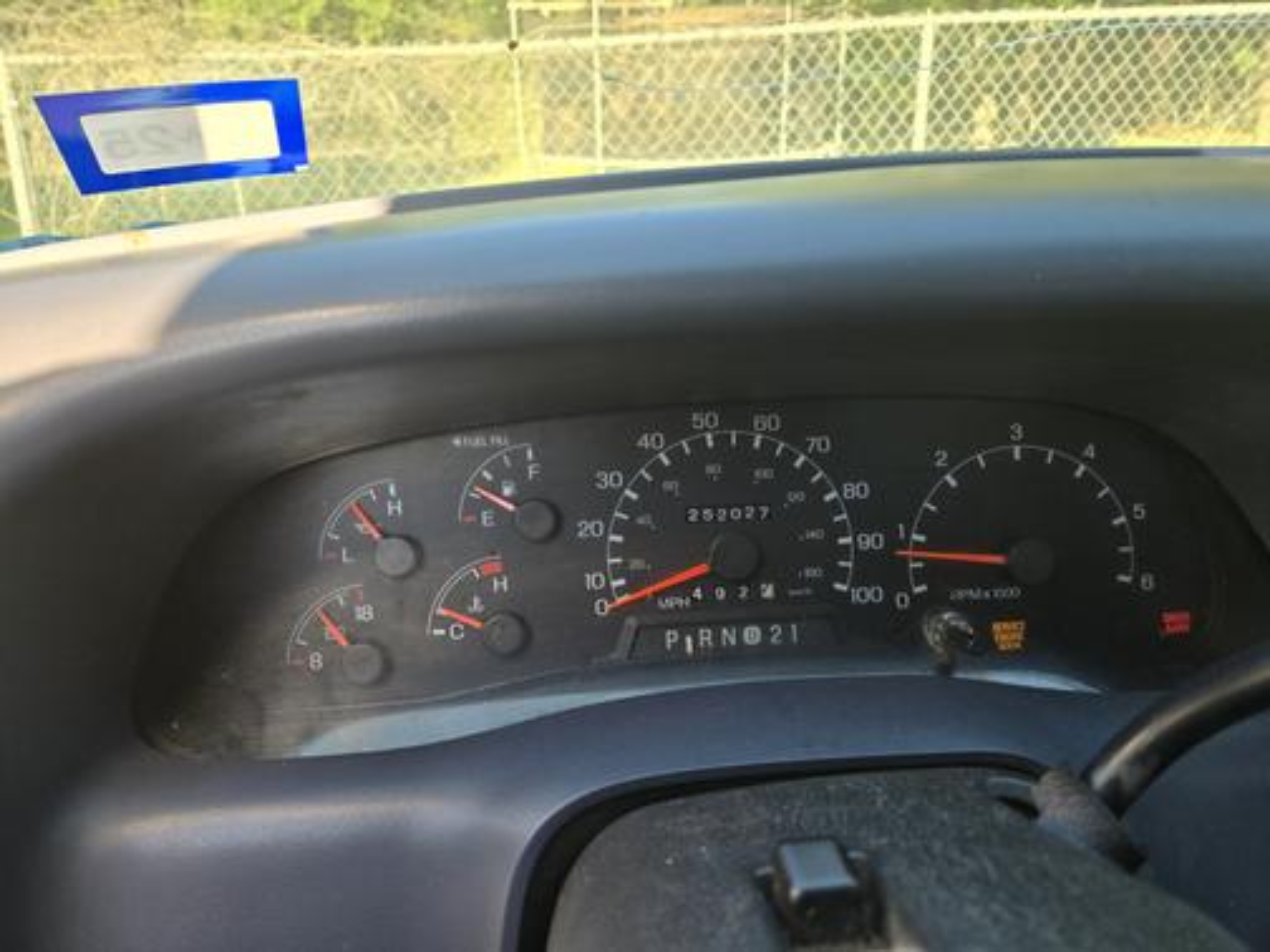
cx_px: 635
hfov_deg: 73.9
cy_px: 476
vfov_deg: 58.9
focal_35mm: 23
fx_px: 844
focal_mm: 5.4
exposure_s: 1/180
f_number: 1.8
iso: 64
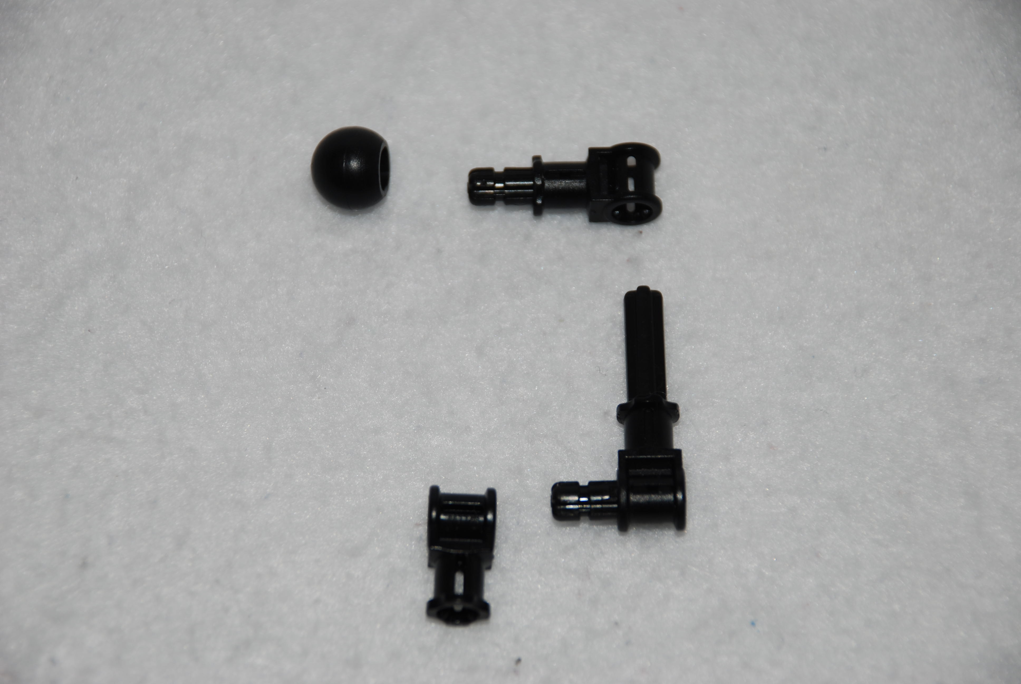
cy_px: 342
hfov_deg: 13.7
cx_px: 510
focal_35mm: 150
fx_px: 4259
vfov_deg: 9.2
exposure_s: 1/60
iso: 100
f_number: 5.6
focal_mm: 100
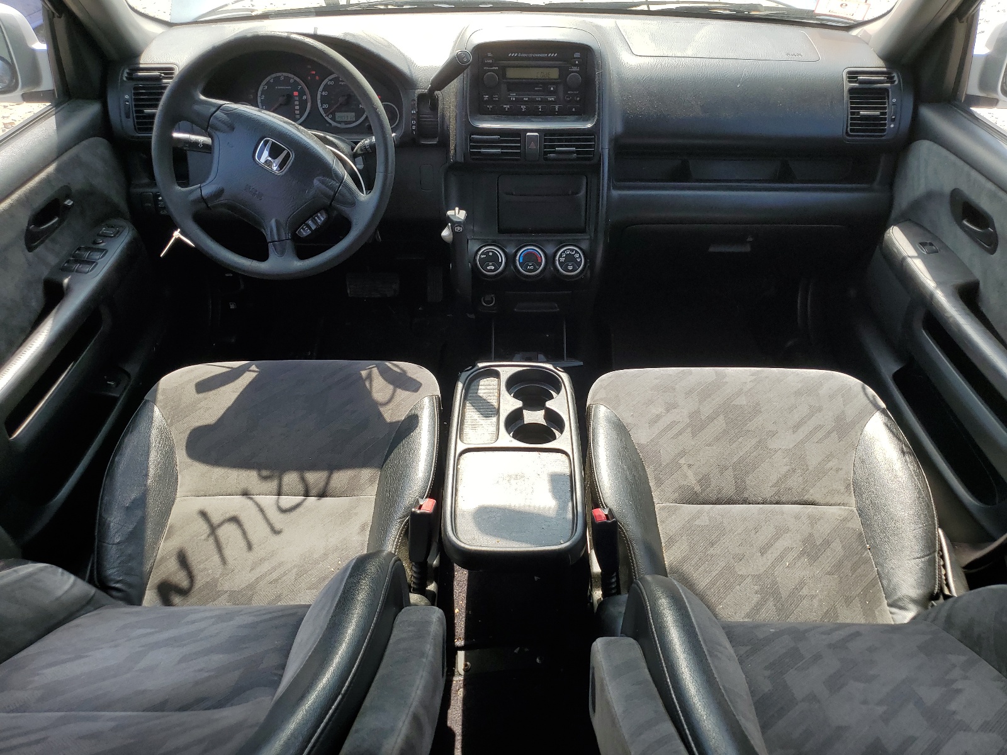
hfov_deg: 67.3
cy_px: 378
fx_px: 756
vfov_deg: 53.1
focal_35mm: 26
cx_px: 504
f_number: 1.5
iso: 50
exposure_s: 1/833
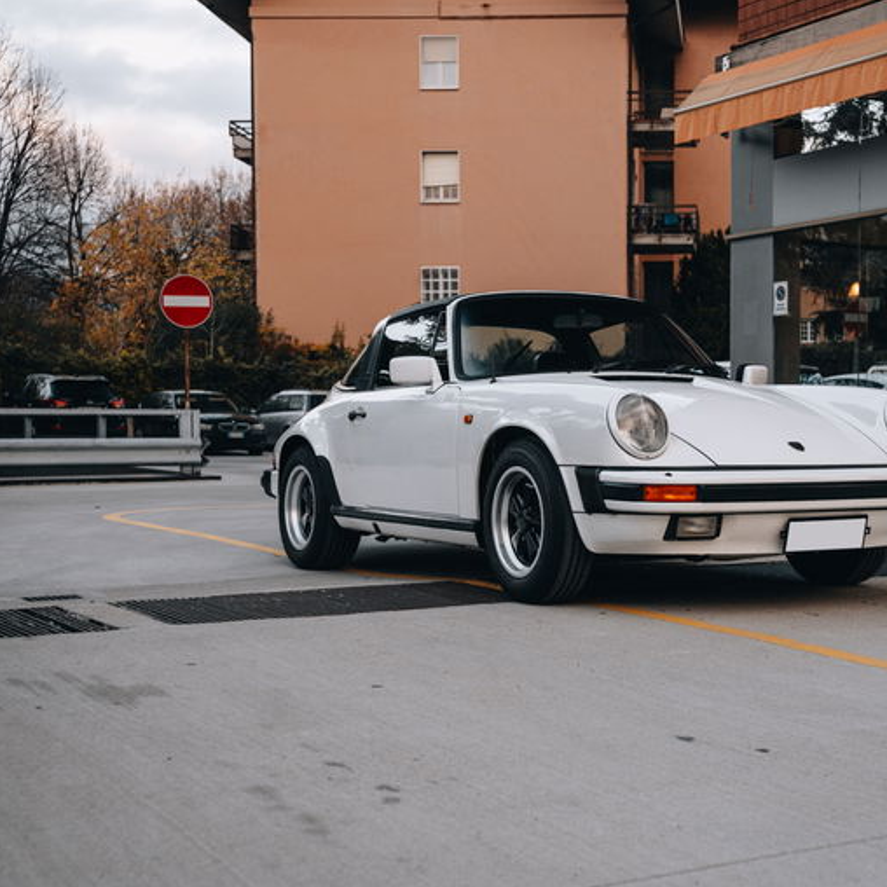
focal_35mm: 54
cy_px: 444
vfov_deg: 31.6
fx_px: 1565
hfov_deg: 31.3
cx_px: 609
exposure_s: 1/320
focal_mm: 42
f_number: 4
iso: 800
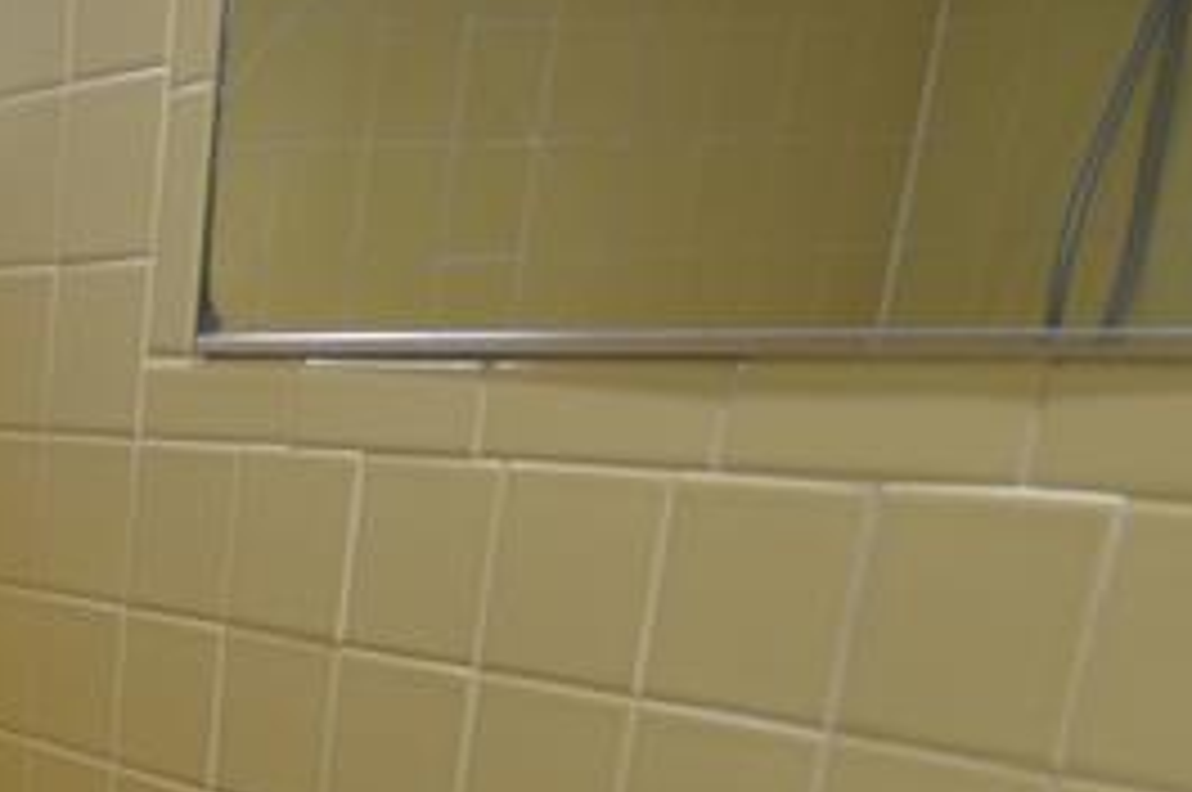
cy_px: 1152
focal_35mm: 58
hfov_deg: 28.2
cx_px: -378
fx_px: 1918
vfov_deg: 20.4
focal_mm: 10
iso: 400
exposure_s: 1/60
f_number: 3.5
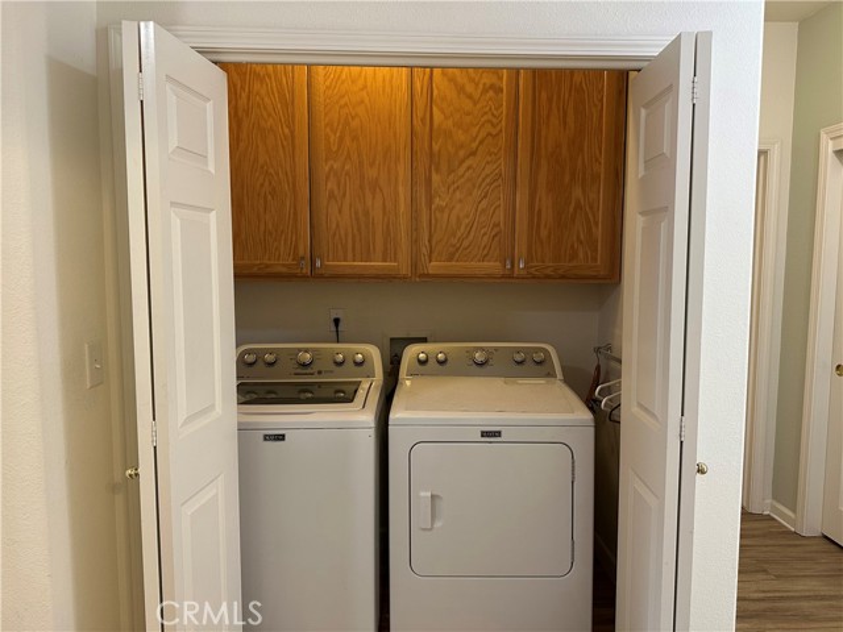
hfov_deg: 71.6
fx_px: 584
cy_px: 316
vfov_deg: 56.8
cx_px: 422
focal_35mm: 24
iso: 200
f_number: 1.78
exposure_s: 1/60
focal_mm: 6.86
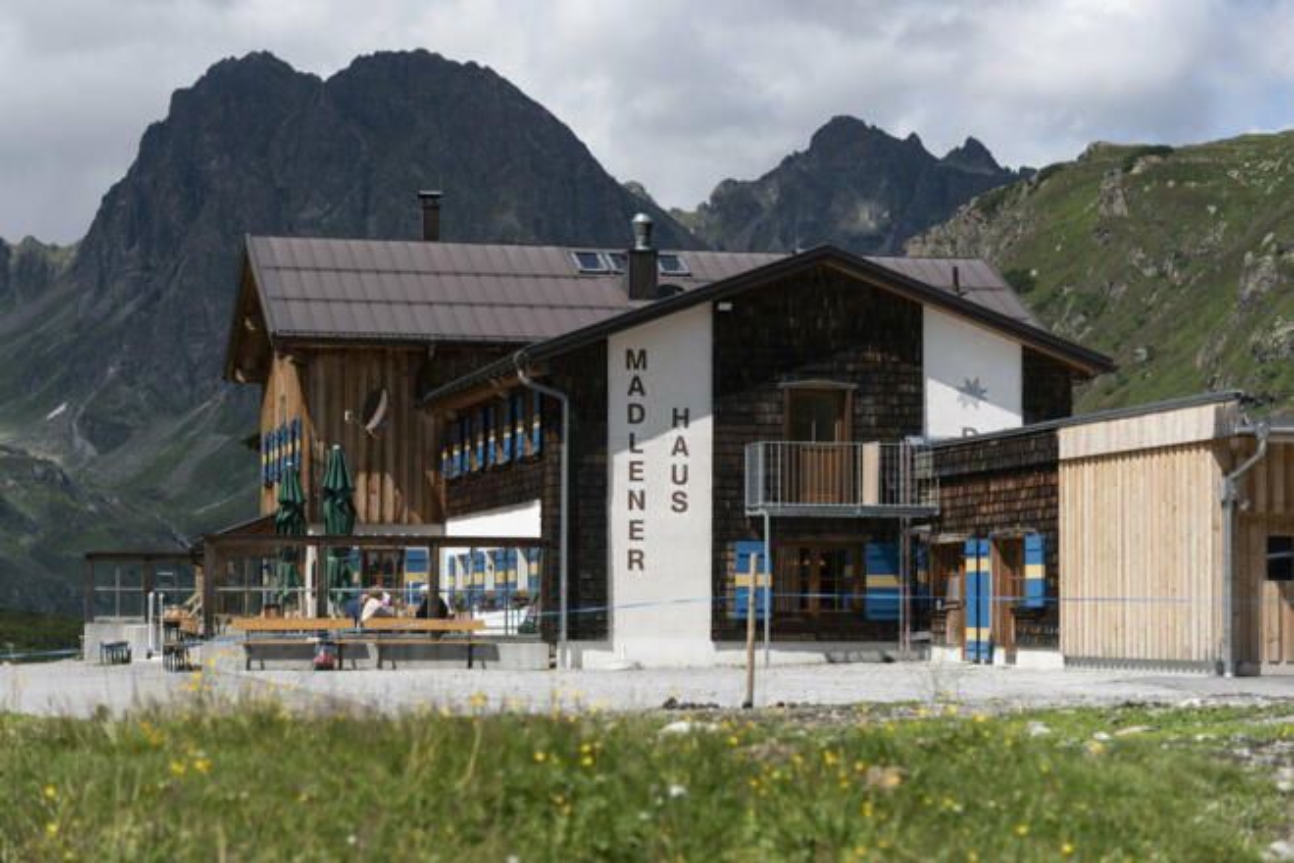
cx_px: 647
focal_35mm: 82
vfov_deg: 16.7
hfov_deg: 24.8
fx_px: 2947
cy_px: 432
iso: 100
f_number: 4
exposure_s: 1/1600
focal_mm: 82
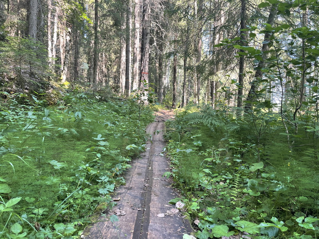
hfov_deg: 69.4
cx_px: 160
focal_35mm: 25
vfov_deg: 54.9
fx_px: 230
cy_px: 120
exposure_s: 1/121
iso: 80
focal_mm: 5.1
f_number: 1.6
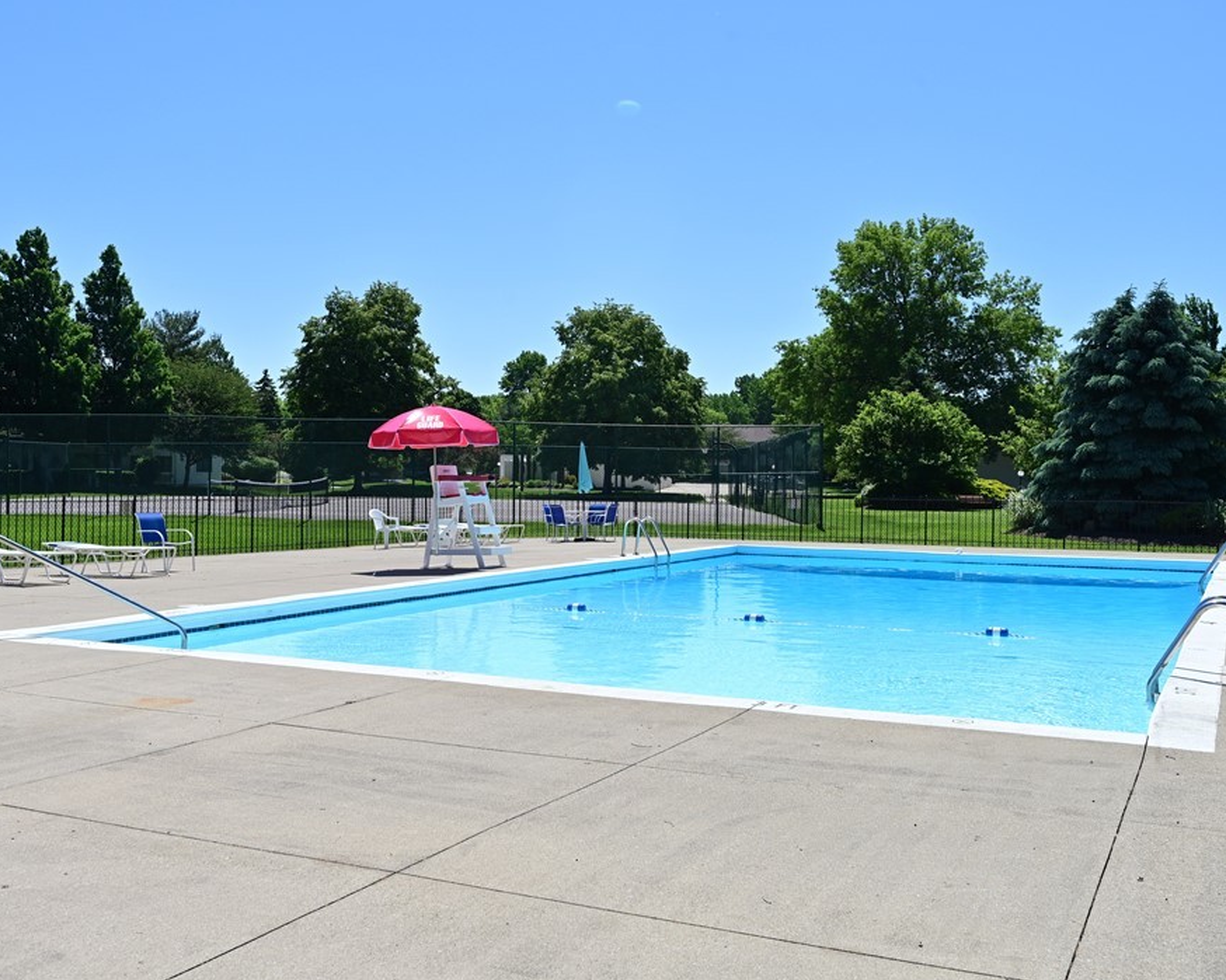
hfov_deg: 51.5
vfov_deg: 42.2
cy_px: 482
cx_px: 619
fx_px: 1270
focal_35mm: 35
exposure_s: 1/1600
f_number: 9
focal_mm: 30
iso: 500
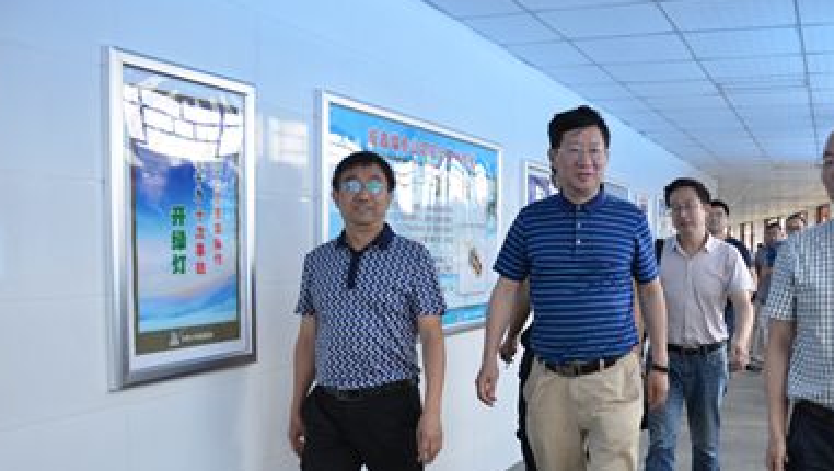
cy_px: 321
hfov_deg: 53.3
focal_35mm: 37
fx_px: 819
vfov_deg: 31.8
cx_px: 530
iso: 400
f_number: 5.6
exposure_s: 1/125
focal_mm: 18
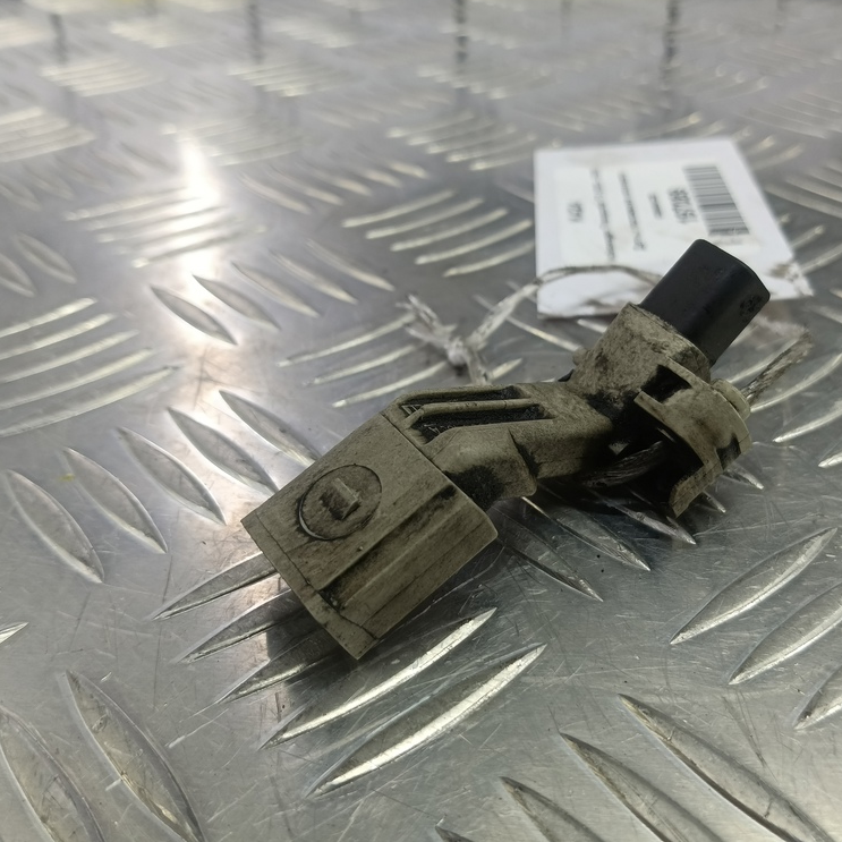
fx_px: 771
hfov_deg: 56.7
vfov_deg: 57.3
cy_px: 429
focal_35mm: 28
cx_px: 521
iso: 124
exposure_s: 1/50
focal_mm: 4.11
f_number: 1.6
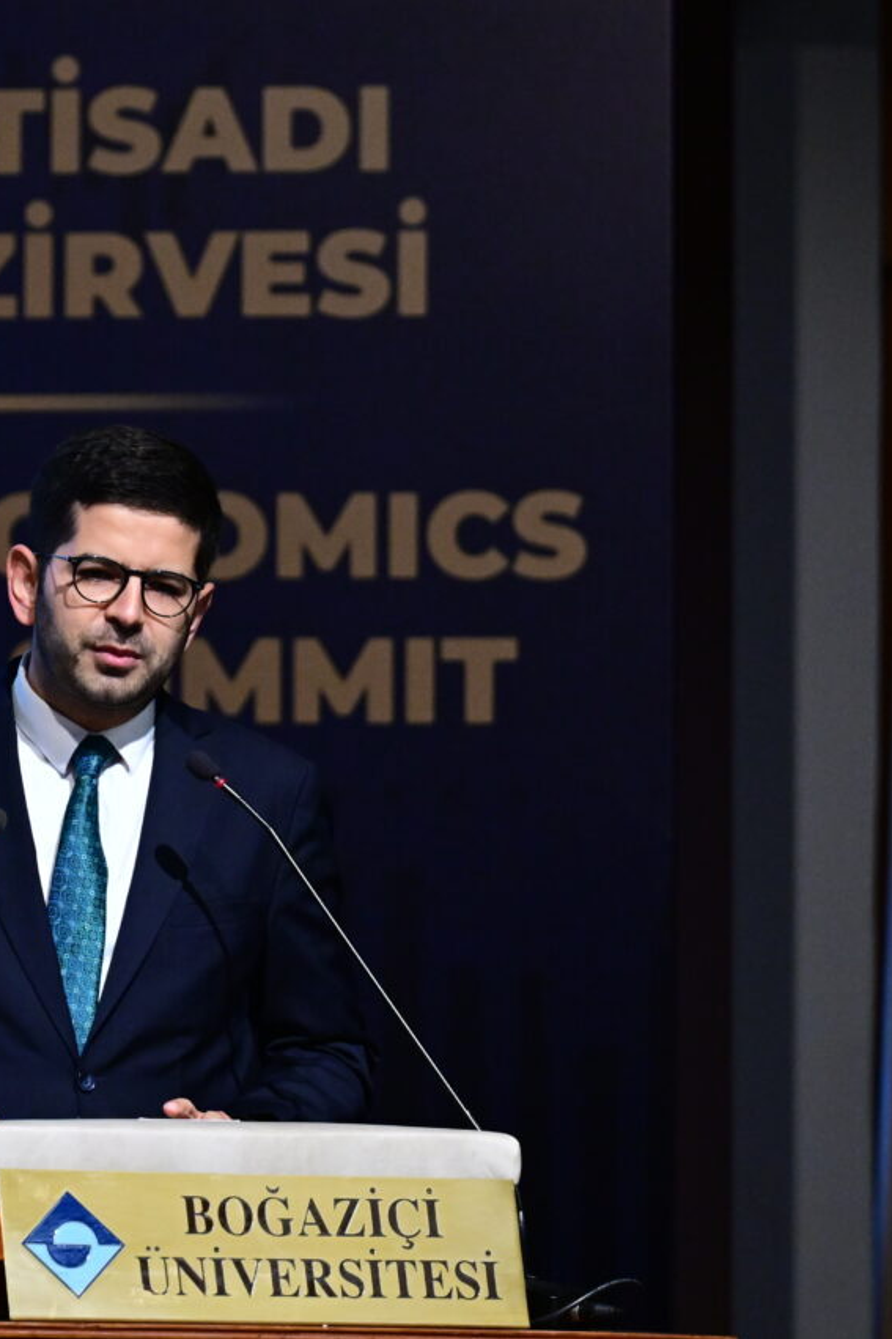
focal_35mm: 361
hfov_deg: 3.8
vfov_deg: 5.7
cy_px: 670
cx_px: -44
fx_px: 13422
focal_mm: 160
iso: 3200
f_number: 2.8
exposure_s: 1/400
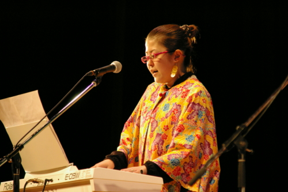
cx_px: 144
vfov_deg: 4.4
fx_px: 2519
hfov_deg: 6.5
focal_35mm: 315
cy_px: 96
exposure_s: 1/125
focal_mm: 210
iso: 1600
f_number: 4.5
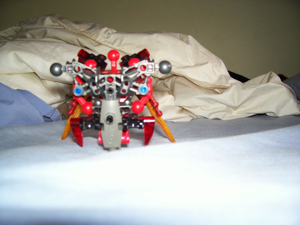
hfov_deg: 54.0
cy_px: 112
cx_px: 150
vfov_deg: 41.8
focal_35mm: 34
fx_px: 295
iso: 80
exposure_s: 1/64
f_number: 2.7
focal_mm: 5.6
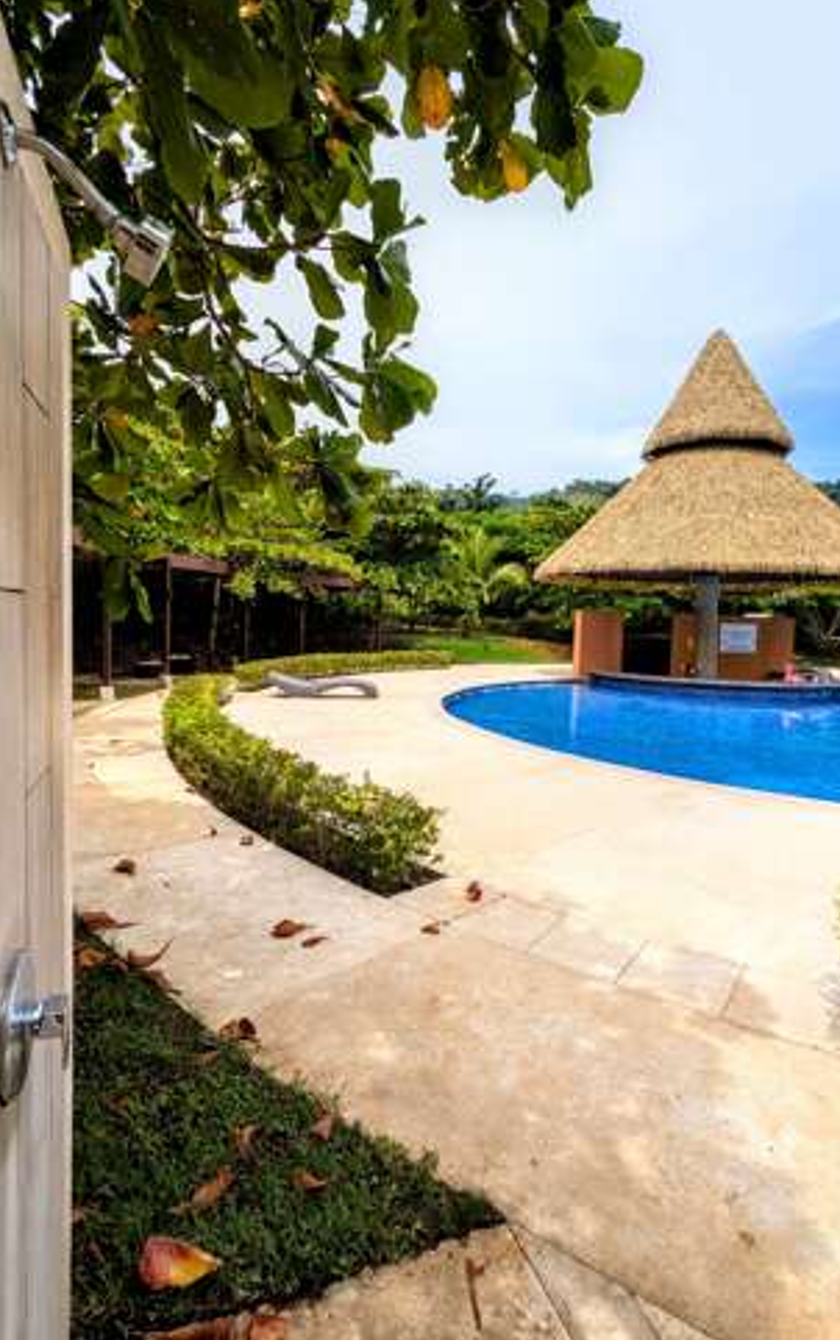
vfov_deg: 91.0
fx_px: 658
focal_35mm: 18
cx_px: 439
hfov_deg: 65.1
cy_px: 651
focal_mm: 2.35
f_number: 2.2
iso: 53
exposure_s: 1/2066
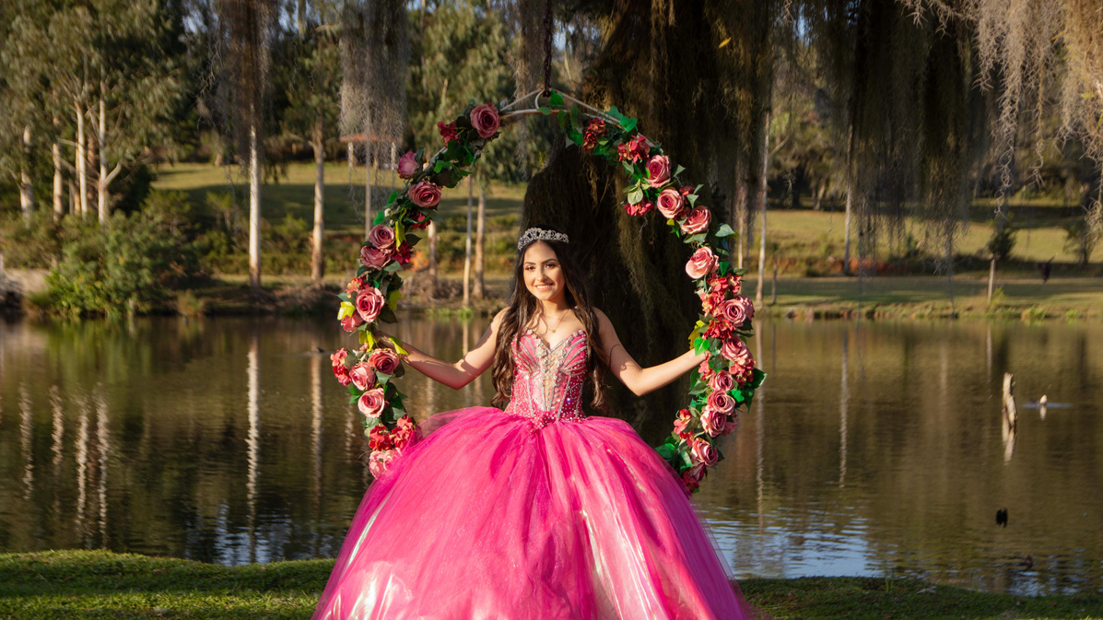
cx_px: 551
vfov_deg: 19.1
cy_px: 342
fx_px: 1842
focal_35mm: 63
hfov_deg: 33.3
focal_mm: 40
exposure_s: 1/800
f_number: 2.8
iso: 100
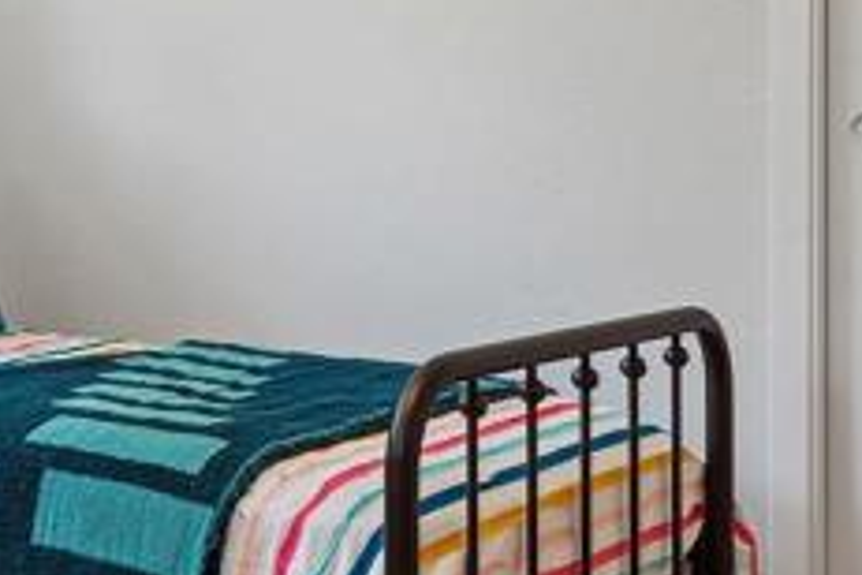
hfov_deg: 25.4
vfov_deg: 19.0
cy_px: 93
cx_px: -183
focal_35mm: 71
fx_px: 1700
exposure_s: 1/5
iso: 400
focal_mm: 16
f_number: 11
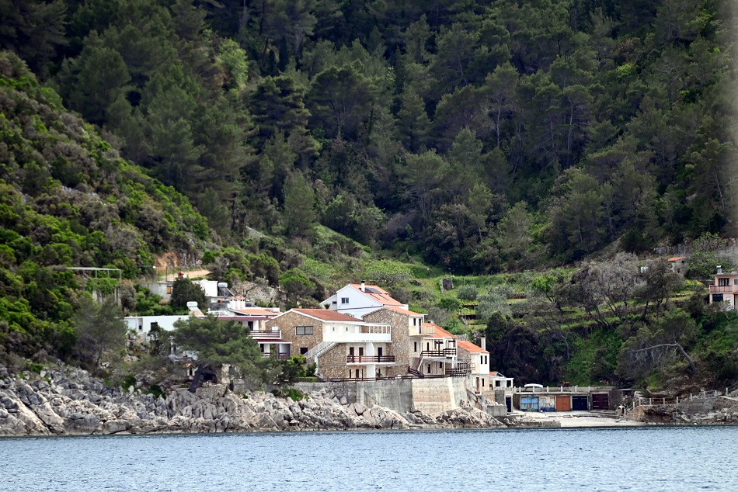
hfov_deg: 6.9
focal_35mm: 300
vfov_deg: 4.6
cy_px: 246
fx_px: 6152
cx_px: 369
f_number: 5.6
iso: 400
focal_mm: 300
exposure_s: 1/800
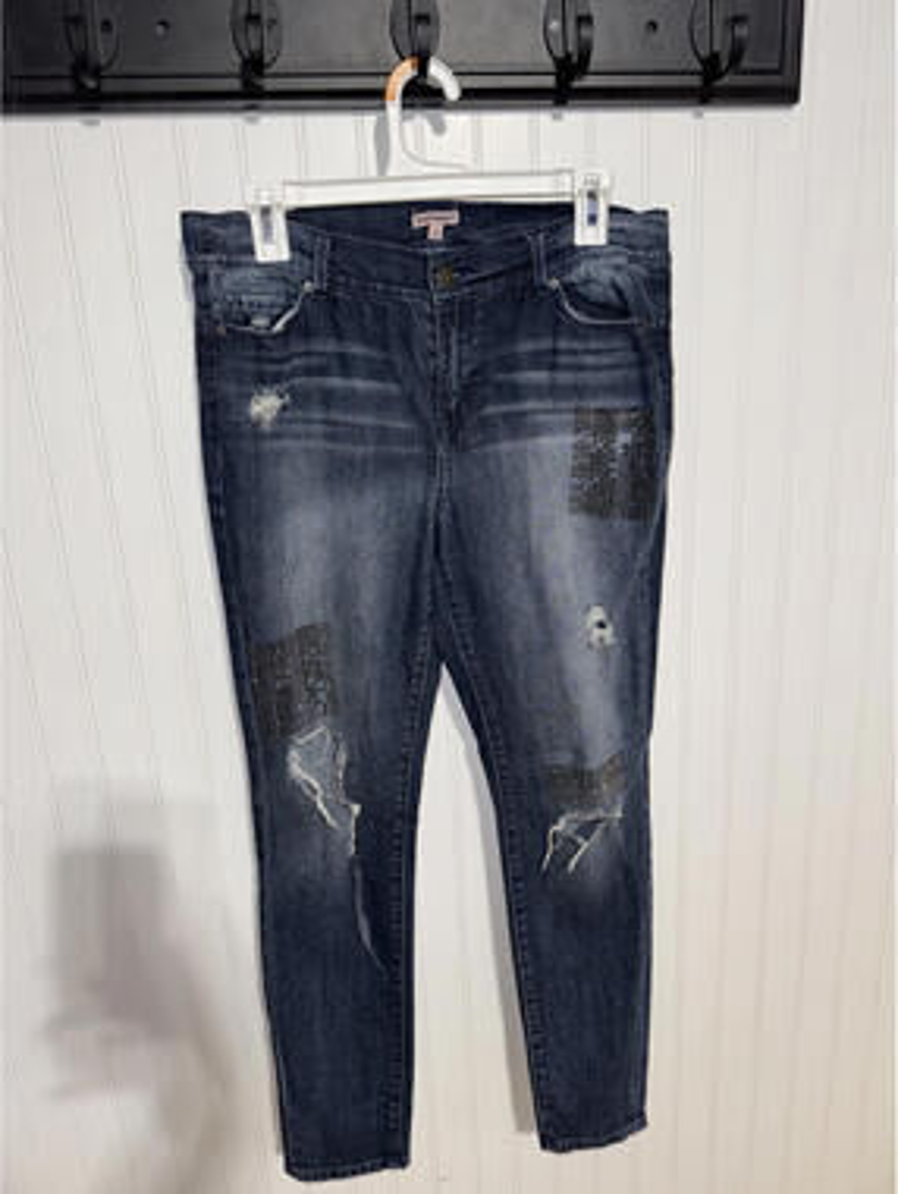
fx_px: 828
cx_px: 449
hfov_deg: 56.9
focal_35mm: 24
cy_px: 597
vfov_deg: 71.5
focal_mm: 6.76
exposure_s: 1/33
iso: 64
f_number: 1.78
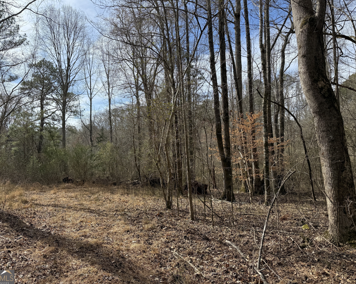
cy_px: 137
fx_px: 274
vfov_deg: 54.9
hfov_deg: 66.0
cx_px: 168
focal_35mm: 26
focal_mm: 6.76
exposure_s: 1/3953
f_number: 1.78
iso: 100
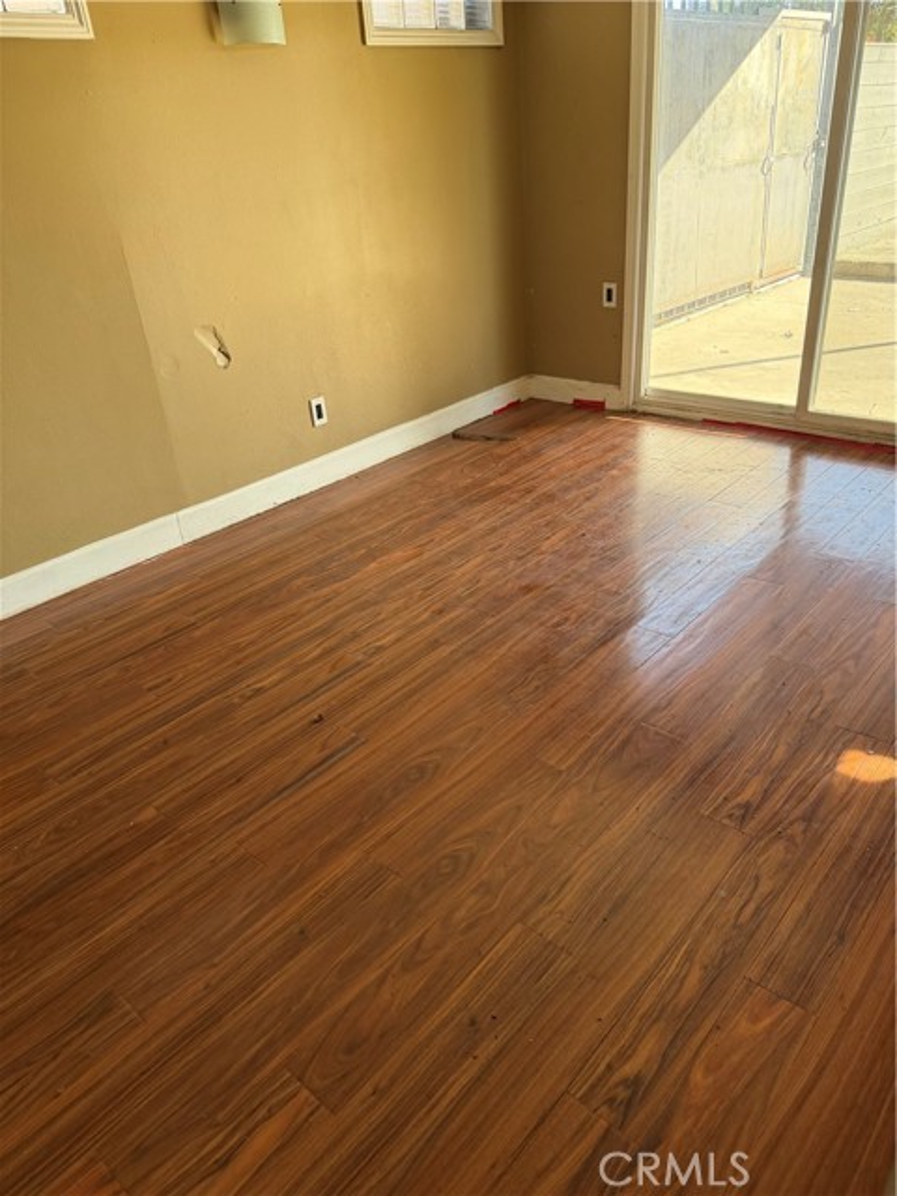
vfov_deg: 71.6
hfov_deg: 56.8
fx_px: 829
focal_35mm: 24
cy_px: 598
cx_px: 448
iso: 200
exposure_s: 1/224
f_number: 1.78
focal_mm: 6.76
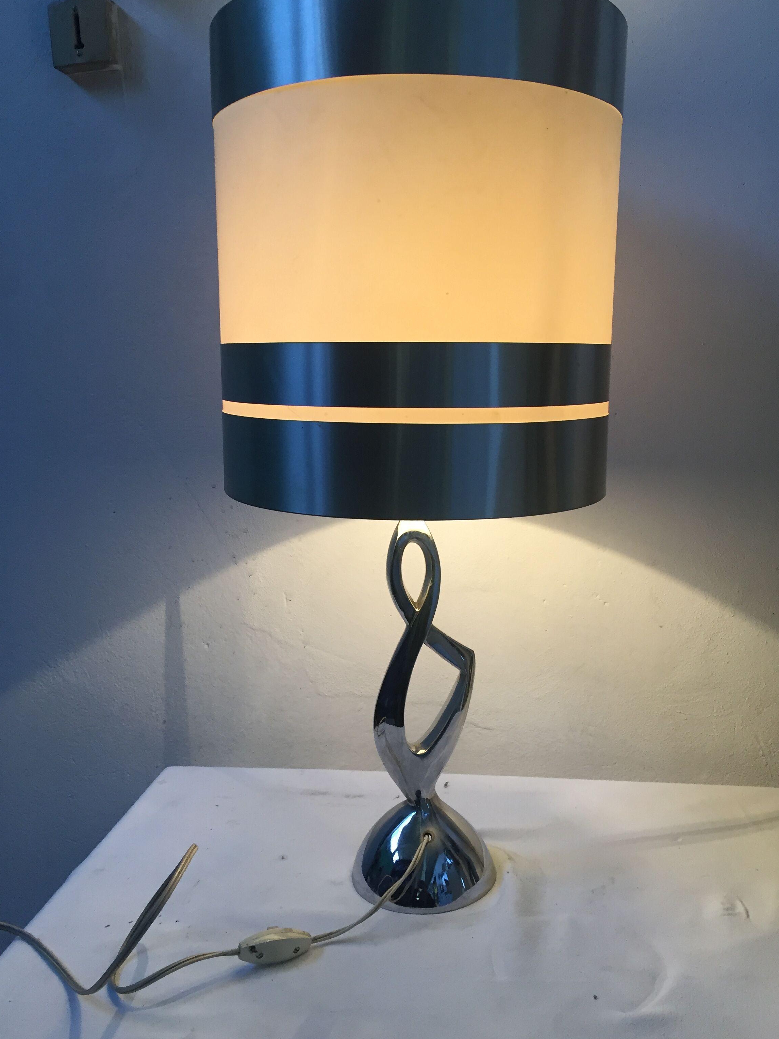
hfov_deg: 45.4
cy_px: 487
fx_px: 930
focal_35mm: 31
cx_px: 382
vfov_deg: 58.3
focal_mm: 4.15
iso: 50
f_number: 2.2
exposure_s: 1/33
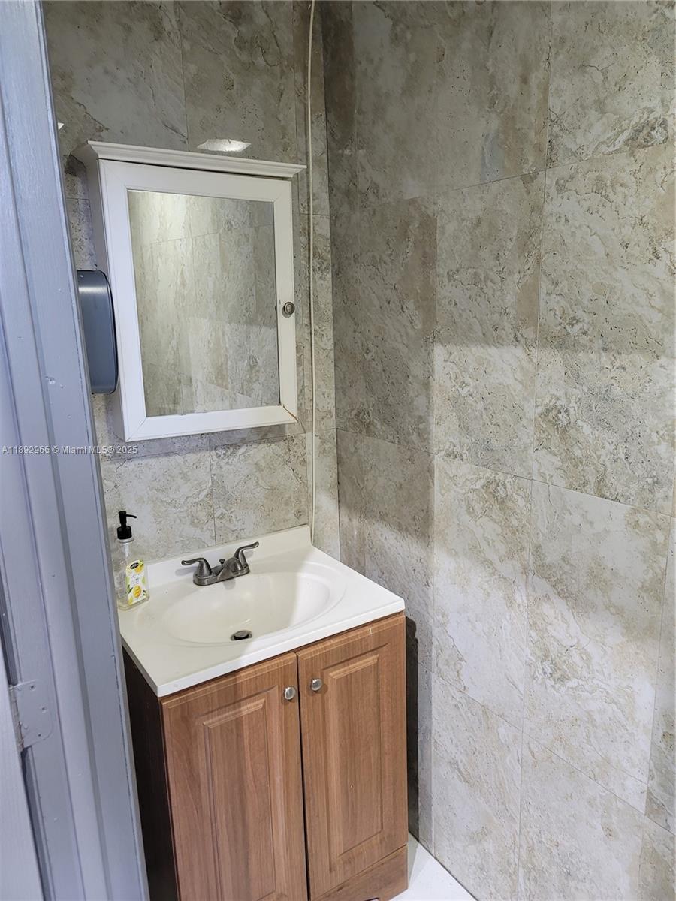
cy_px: 450
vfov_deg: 69.4
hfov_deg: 54.9
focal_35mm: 25
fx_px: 651
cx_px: 338
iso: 160
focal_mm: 7
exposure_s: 1/60
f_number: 1.8
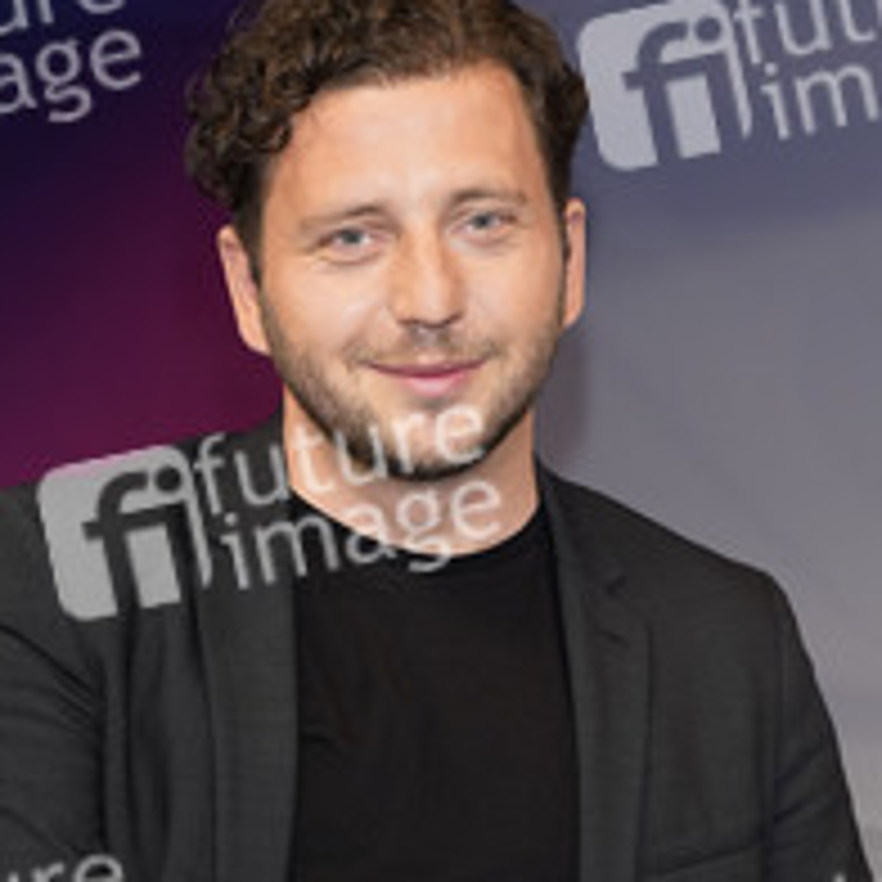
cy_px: 738
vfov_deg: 15.8
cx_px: 400
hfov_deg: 16.0
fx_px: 3142
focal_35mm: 109
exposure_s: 1/160
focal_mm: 63
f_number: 5.6
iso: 2000
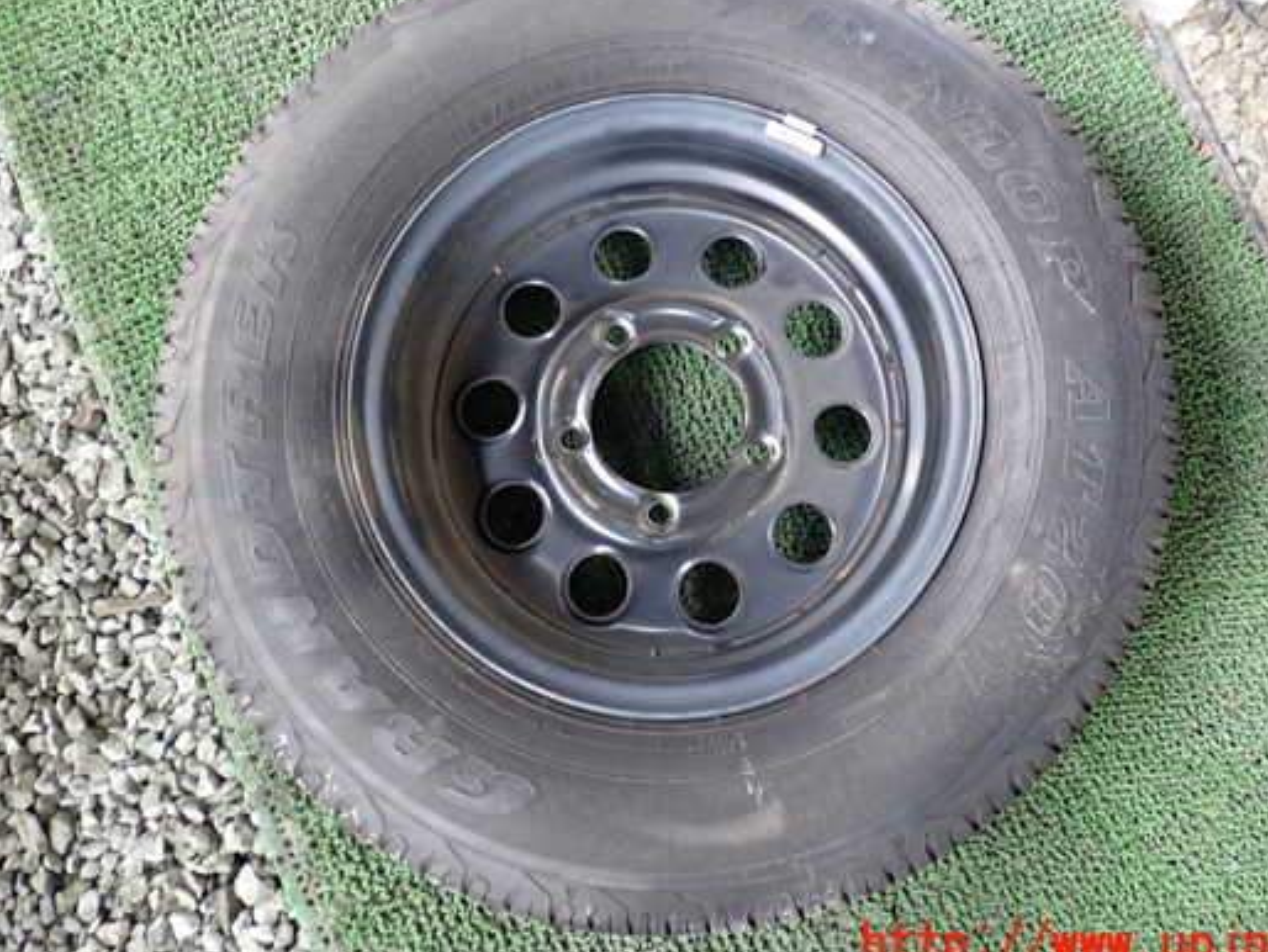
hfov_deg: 52.6
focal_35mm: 35
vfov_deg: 40.7
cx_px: 678
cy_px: 422
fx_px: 1283
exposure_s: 1/30
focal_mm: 5.4
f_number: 2.3
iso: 250
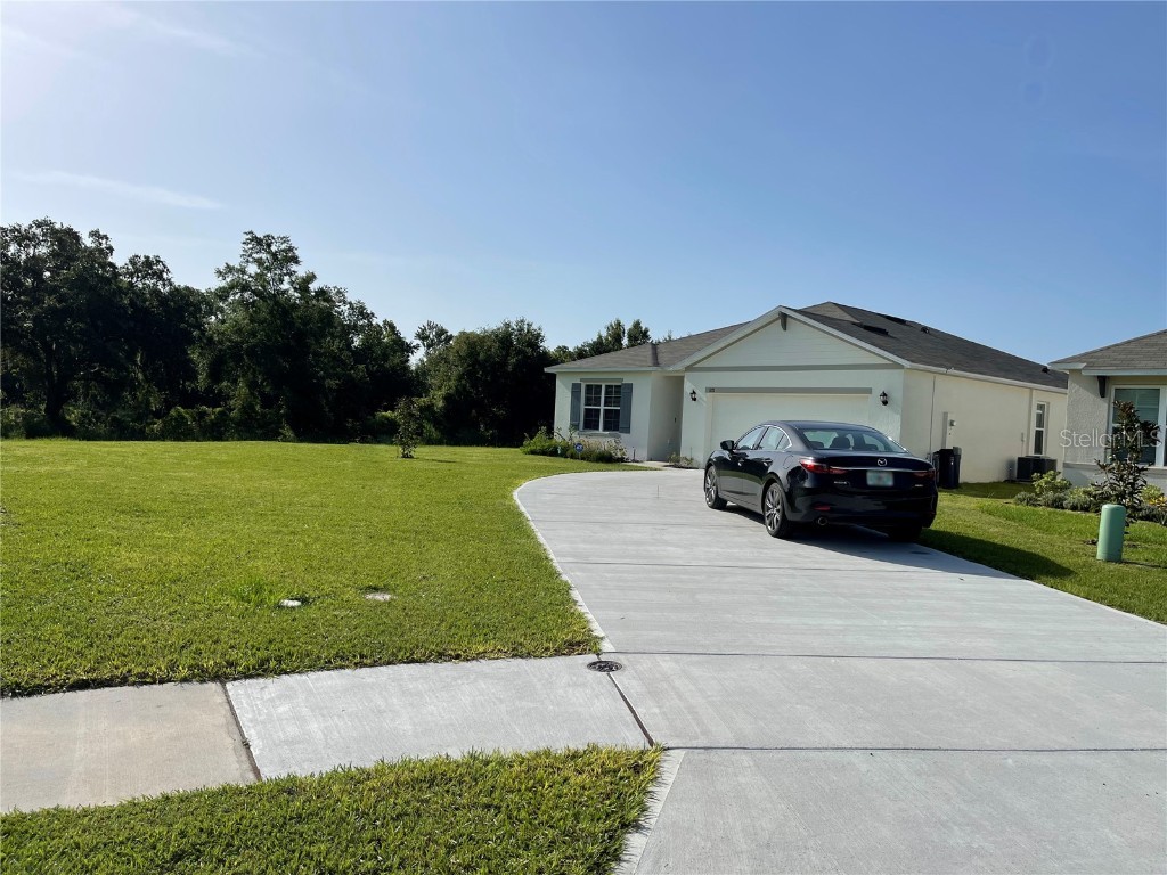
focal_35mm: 26
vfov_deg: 53.1
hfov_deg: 67.3
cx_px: 584
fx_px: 877
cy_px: 438
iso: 32
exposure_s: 1/7407
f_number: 1.6
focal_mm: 5.1
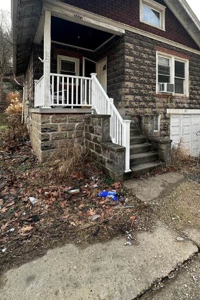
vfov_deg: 82.0
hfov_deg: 60.9
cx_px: 128
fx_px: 167
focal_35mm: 20
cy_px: 108
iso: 40
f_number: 2.2
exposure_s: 1/221
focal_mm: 2.22
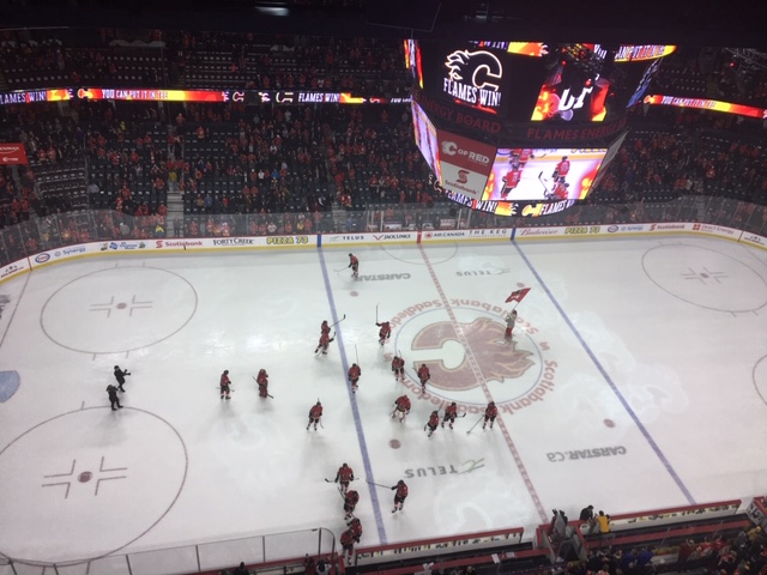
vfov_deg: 48.2
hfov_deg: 61.7
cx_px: 384
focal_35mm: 29
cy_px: 288
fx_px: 643
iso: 32
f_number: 2.2
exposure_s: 1/120
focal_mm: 4.15
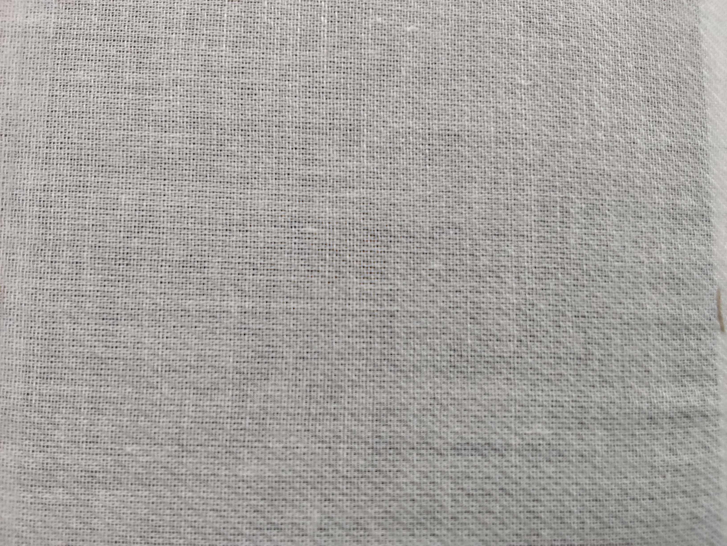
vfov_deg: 53.1
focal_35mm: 26
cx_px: 364
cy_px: 273
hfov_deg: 67.3
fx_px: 546
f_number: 2
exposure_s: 1/50
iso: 160
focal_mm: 2.78
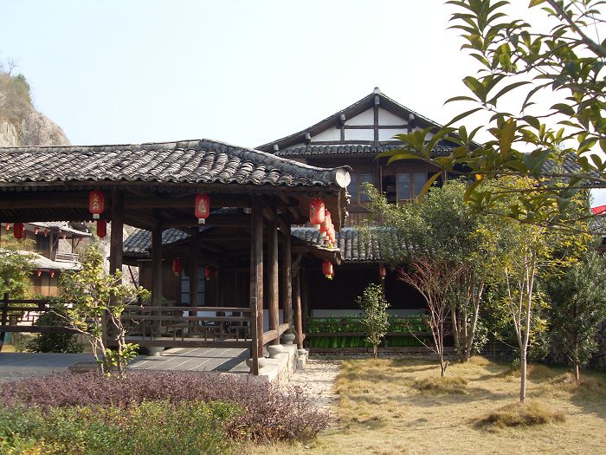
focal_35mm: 37
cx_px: 303
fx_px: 648
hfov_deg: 50.1
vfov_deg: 38.7
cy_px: 228
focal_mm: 6.3
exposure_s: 1/90
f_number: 7
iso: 80
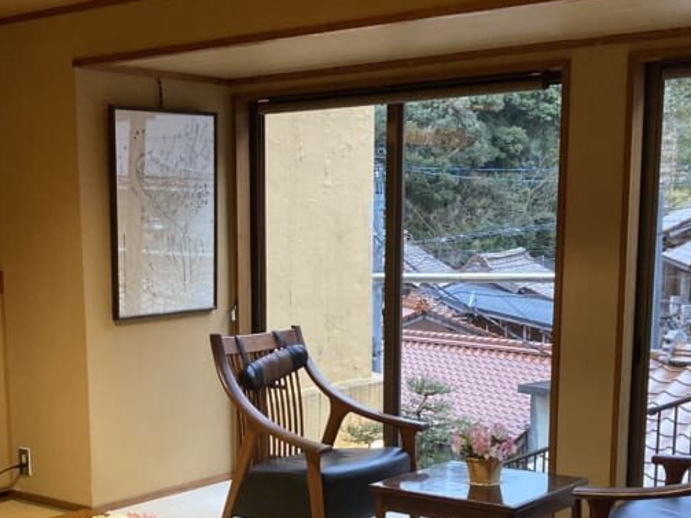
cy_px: 436
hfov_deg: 33.7
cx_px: 269
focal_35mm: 57
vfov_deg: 25.1
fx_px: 1138
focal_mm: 3.99
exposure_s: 1/60
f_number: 1.8
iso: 250
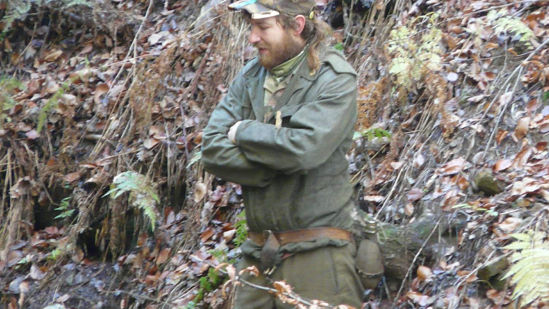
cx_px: 277
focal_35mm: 479
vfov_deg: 2.5
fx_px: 6973
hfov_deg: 4.5
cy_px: 184
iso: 400
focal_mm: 54.4
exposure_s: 1/20
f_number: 3.6
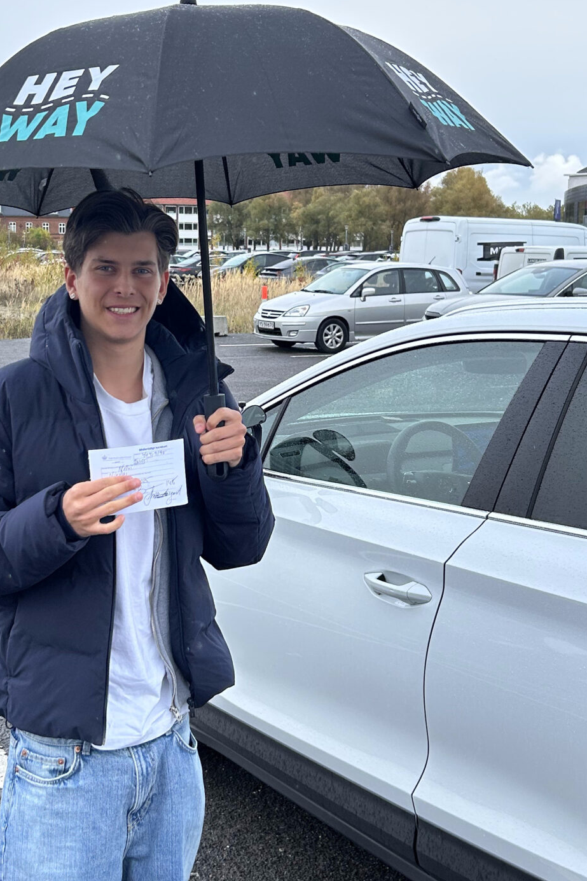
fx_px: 1223
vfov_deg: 39.6
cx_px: 222
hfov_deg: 26.9
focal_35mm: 50
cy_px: 392
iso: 50
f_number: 1.5
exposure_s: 1/974
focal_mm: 5.7
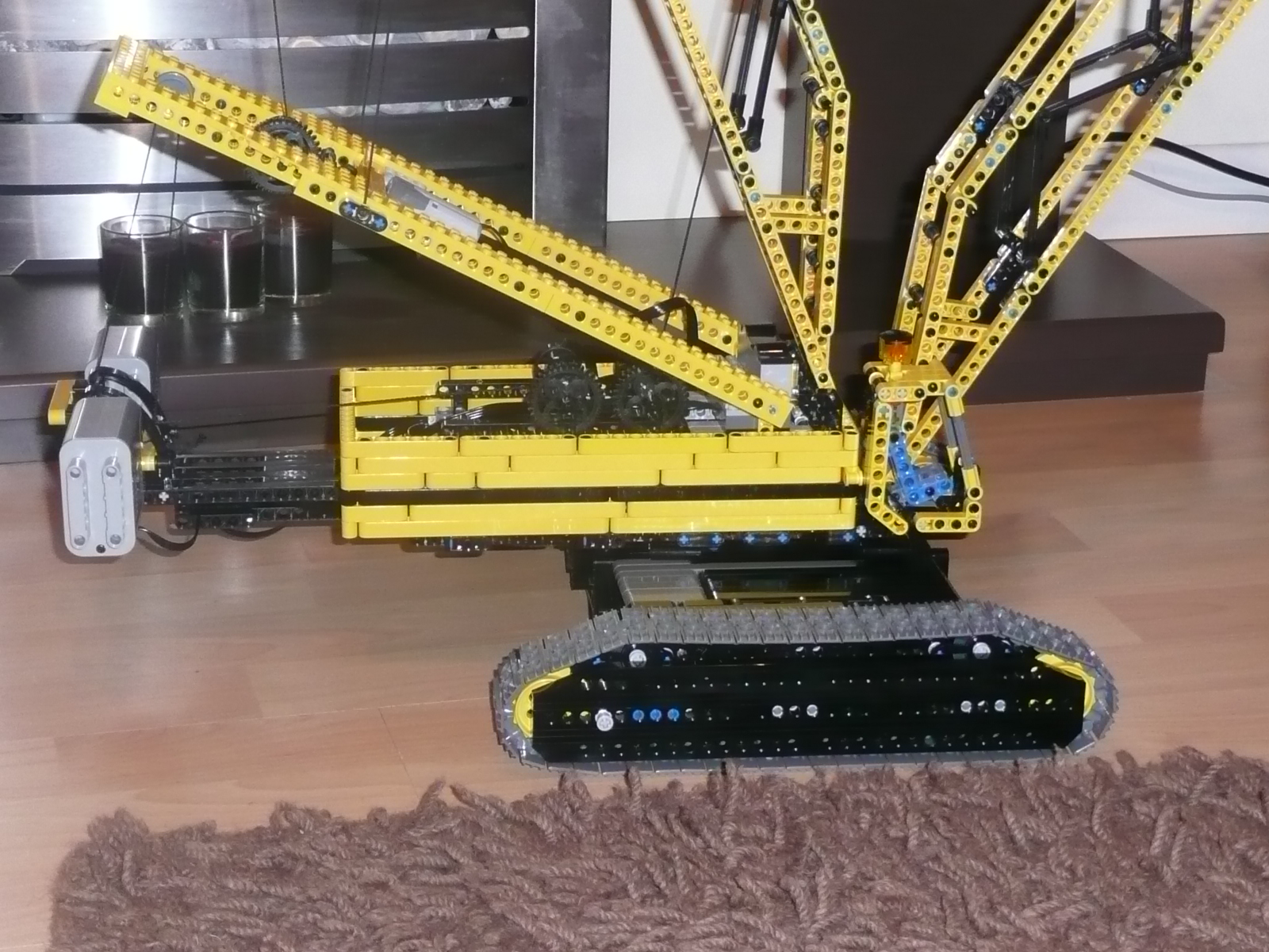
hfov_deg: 26.0
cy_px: 476
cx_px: 634
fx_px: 2749
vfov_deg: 19.6
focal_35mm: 75
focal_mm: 8.2
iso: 320
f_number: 4.2
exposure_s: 1/30
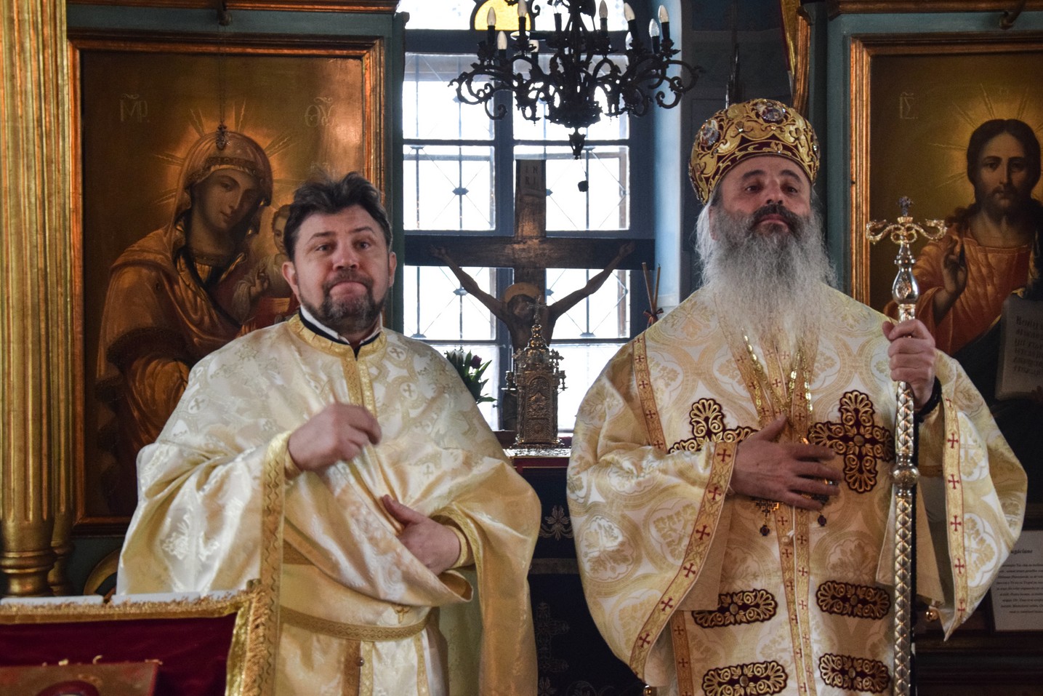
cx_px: 522
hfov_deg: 37.8
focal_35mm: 52
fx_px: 1521
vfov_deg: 25.8
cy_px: 348
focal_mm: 35
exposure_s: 1/160
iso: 1600
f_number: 4.5
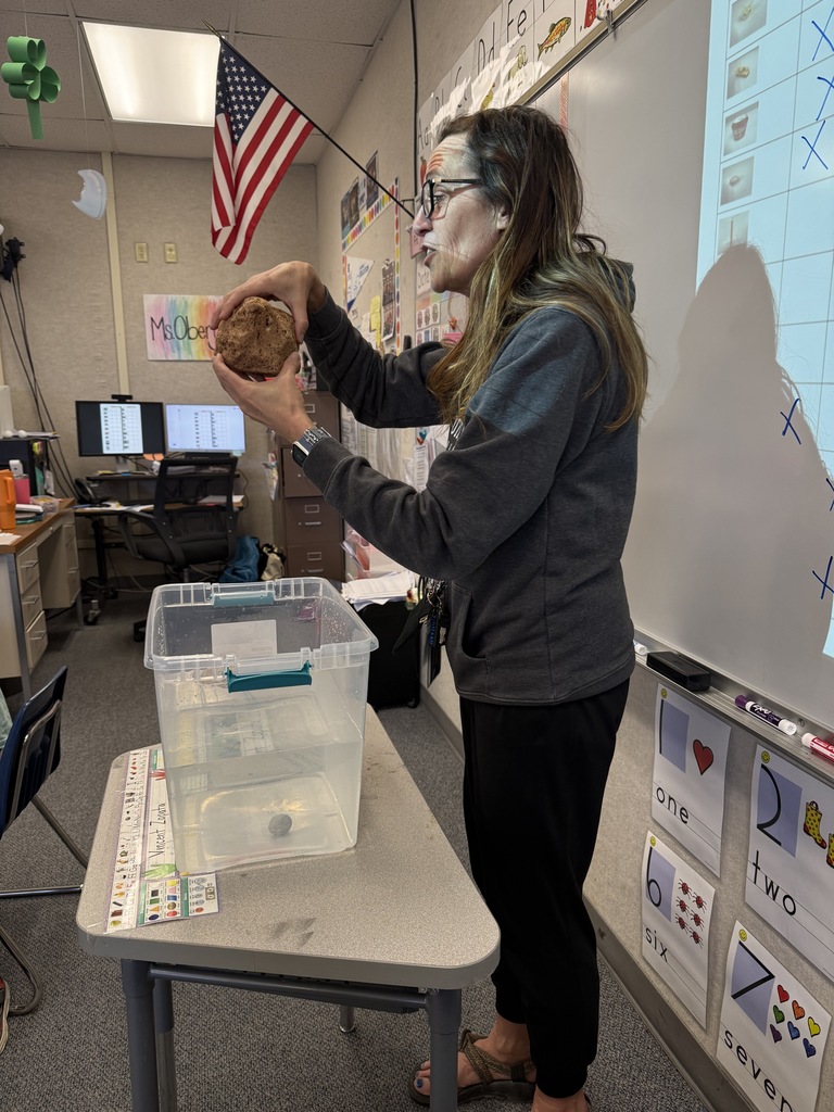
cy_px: 556
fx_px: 771
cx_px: 417
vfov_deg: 71.6
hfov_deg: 56.8
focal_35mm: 24
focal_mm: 6.76
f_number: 1.78
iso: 125
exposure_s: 1/60
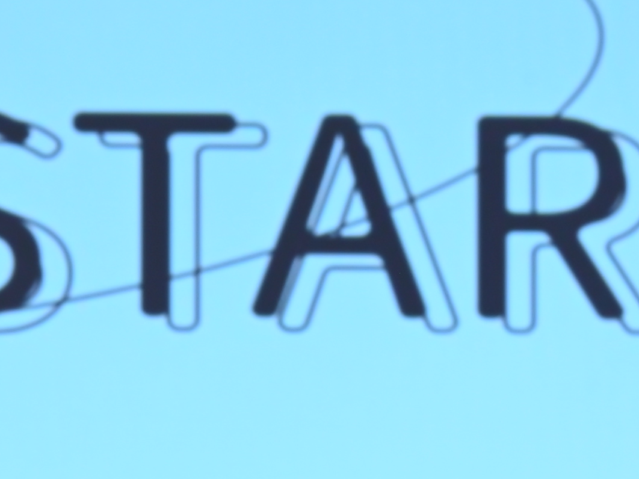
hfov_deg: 9.1
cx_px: 97
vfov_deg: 6.5
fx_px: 4023
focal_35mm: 218
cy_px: 1169
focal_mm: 40
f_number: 16
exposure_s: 1/1.6
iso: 100
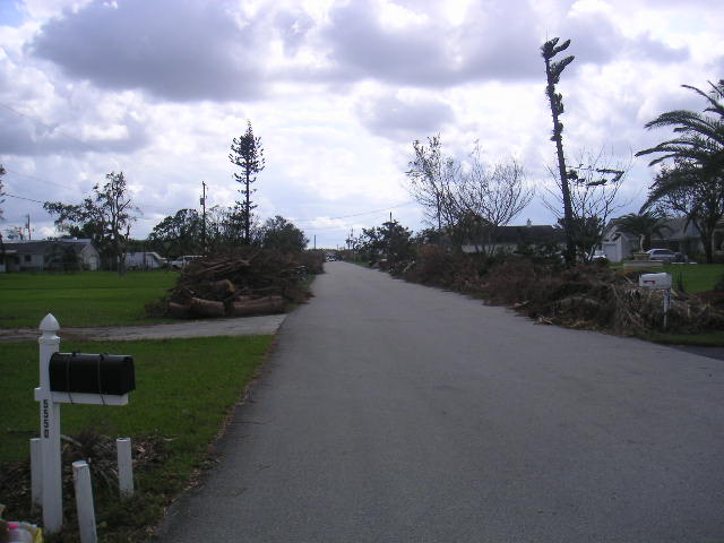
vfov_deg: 37.7
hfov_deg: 49.0
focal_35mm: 38
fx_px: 795
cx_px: 362
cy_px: 272
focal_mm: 6
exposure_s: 1/180
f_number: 6.7
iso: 50
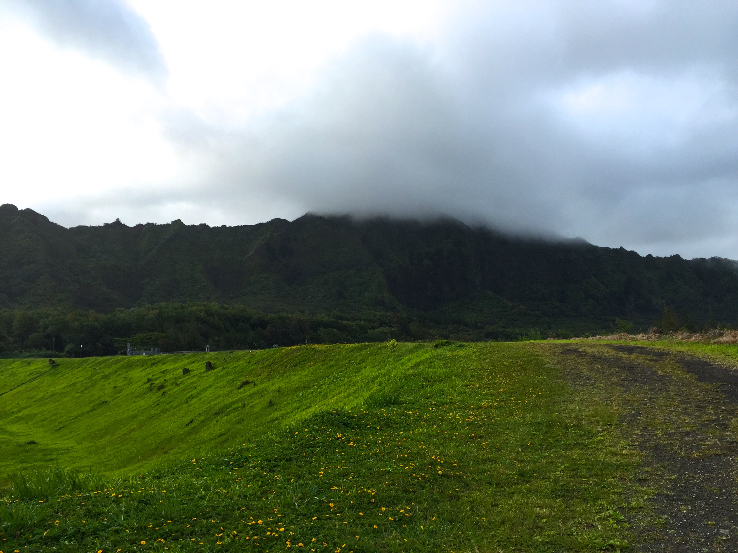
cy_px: 276
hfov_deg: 61.7
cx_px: 369
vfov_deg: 48.2
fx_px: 618
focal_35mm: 29
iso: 32
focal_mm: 4.15
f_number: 2.2
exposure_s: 1/257
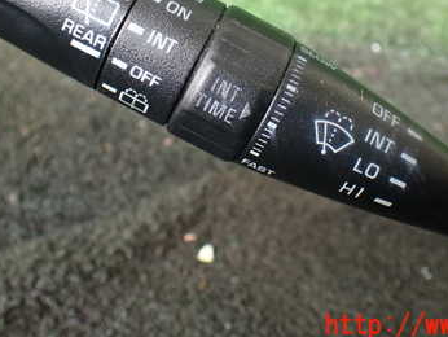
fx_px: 673
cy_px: 51
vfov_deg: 27.3
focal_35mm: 52
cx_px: 229
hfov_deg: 36.8
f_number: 2.3
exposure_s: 1/125
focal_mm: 5.4
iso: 320
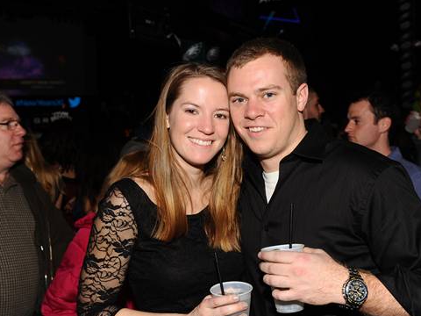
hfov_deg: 42.9
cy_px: 160
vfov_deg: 32.9
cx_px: 230
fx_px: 535
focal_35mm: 44
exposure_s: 1/250
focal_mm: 40
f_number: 6.7
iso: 800
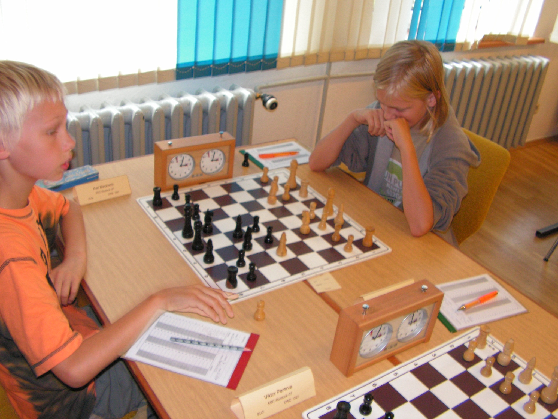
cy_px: 210
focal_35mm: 36
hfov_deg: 51.4
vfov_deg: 39.7
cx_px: 279
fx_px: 580
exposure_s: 1/40
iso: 200
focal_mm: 6
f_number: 3.2
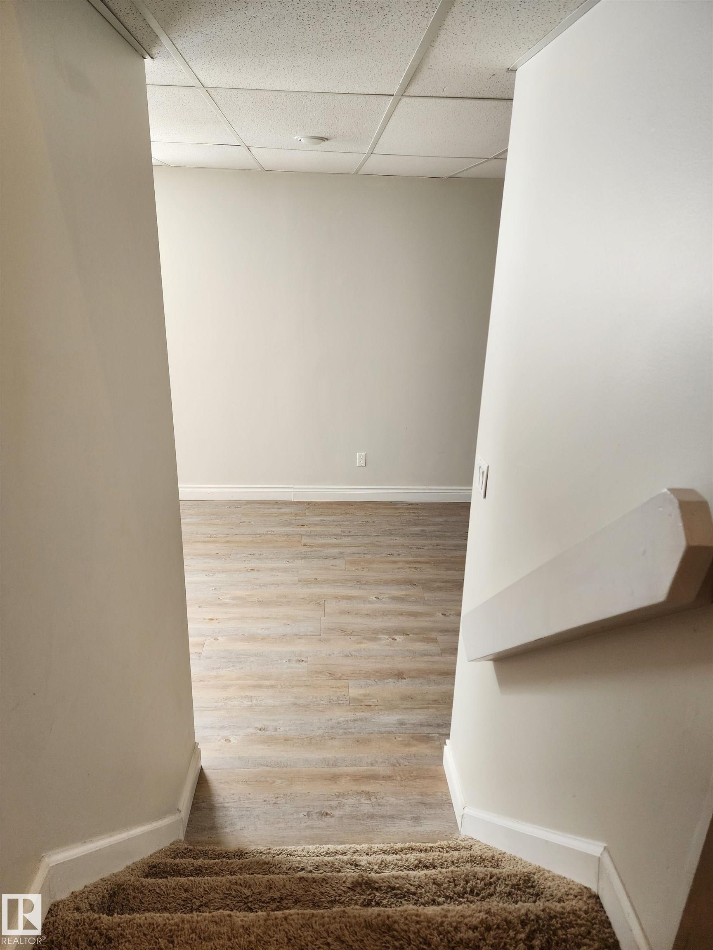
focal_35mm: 23
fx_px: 632
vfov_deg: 73.9
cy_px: 475
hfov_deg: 58.9
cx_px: 356
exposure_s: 1/120
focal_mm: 6.4
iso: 250
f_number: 1.8
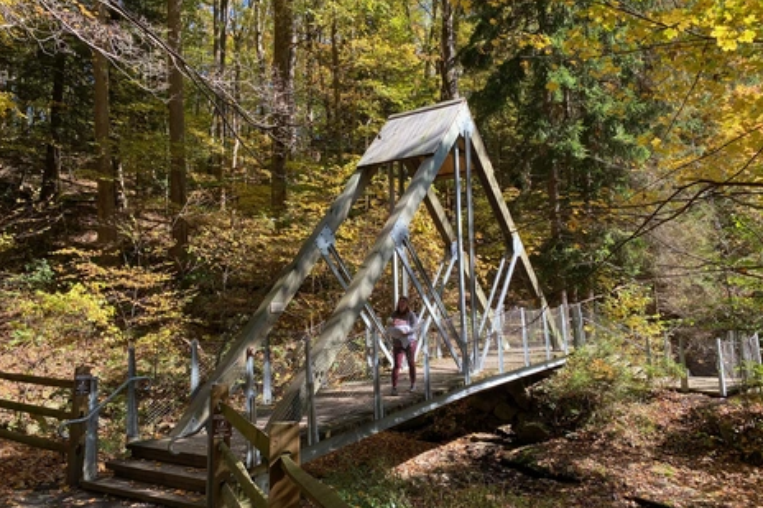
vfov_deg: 46.4
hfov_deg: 65.5
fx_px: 593
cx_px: 391
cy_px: 255
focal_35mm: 28
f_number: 1.8
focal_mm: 4.25
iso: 32
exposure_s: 1/278
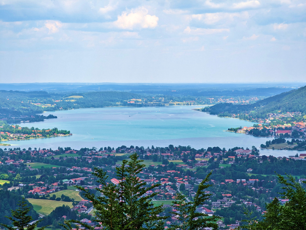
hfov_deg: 18.5
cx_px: 153
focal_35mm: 106
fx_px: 938
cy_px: 115
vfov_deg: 14.0
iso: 42
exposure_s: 1/270
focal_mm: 19
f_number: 3.5
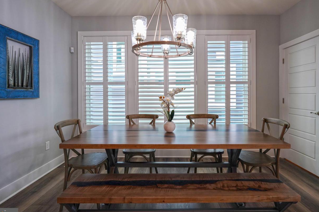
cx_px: 166
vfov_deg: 64.4
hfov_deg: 86.9
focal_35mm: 19
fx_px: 168
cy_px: 96
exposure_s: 1/160
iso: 500
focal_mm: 16
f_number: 4
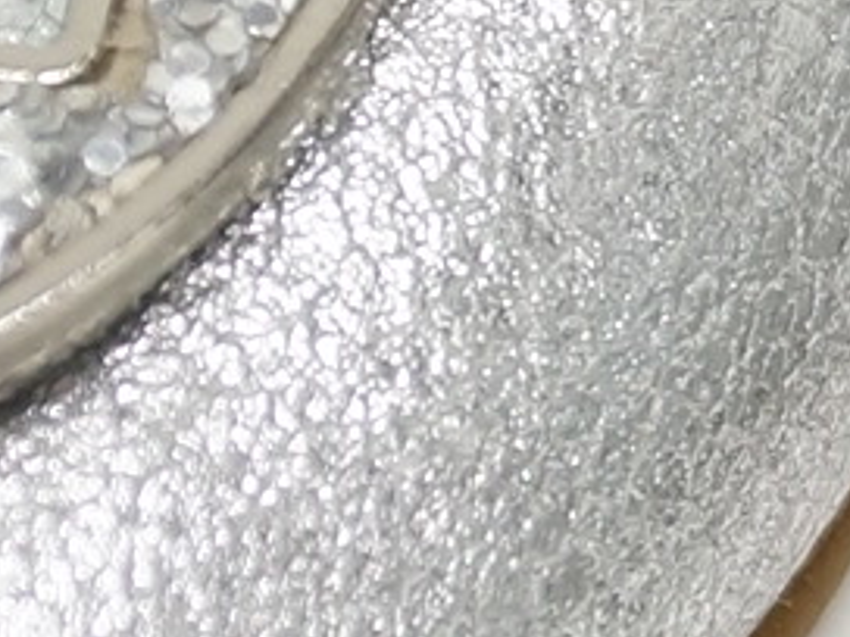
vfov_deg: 4.1
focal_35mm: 363
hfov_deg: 5.4
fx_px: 8914
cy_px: -272
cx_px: 1338
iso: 500
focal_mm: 28
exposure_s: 1/60
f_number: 4.5
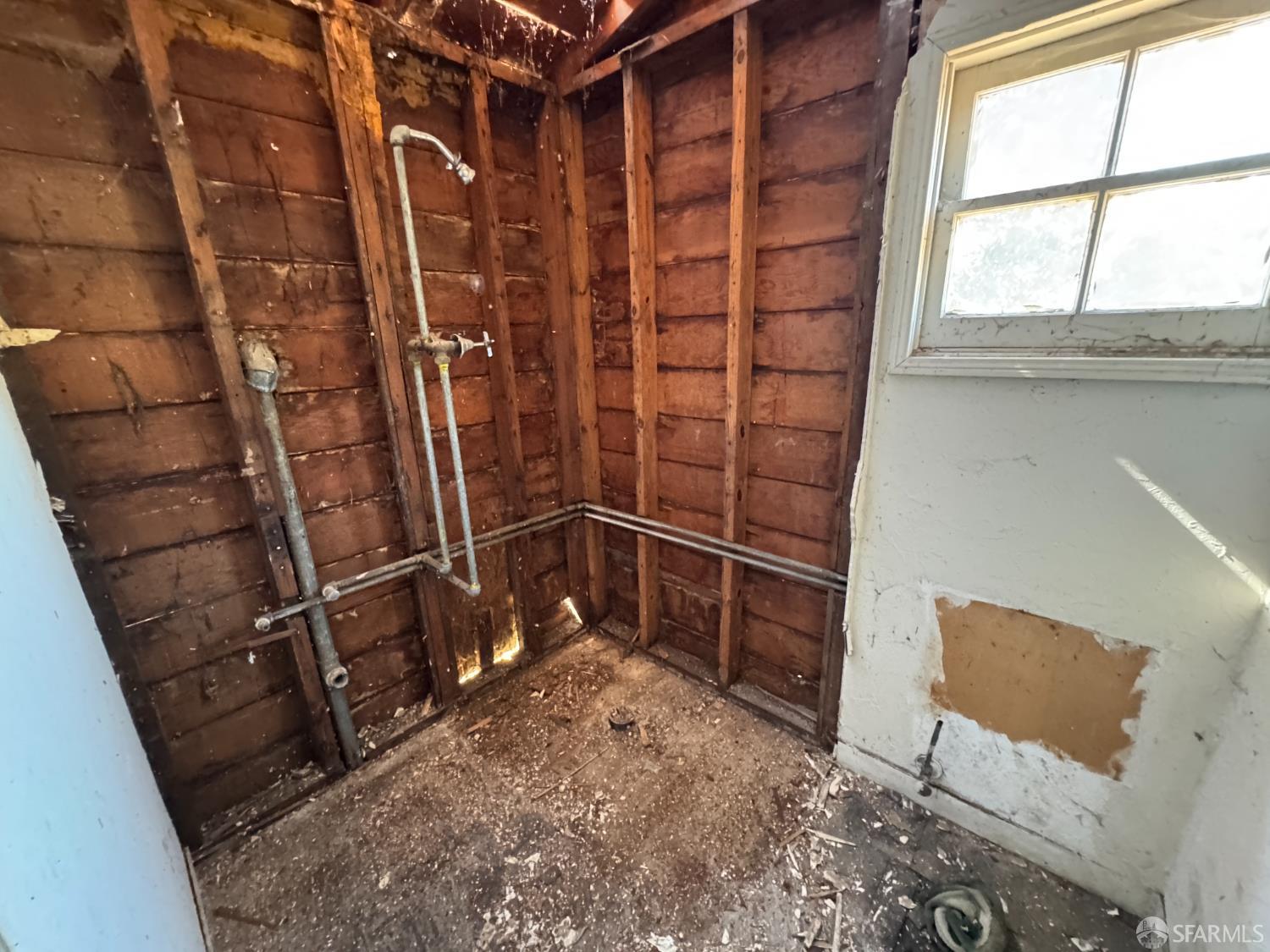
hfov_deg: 102.1
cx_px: 635
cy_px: 476
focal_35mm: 14
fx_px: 514
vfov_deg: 85.7
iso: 1250
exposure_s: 1/44
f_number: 2.2
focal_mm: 2.22
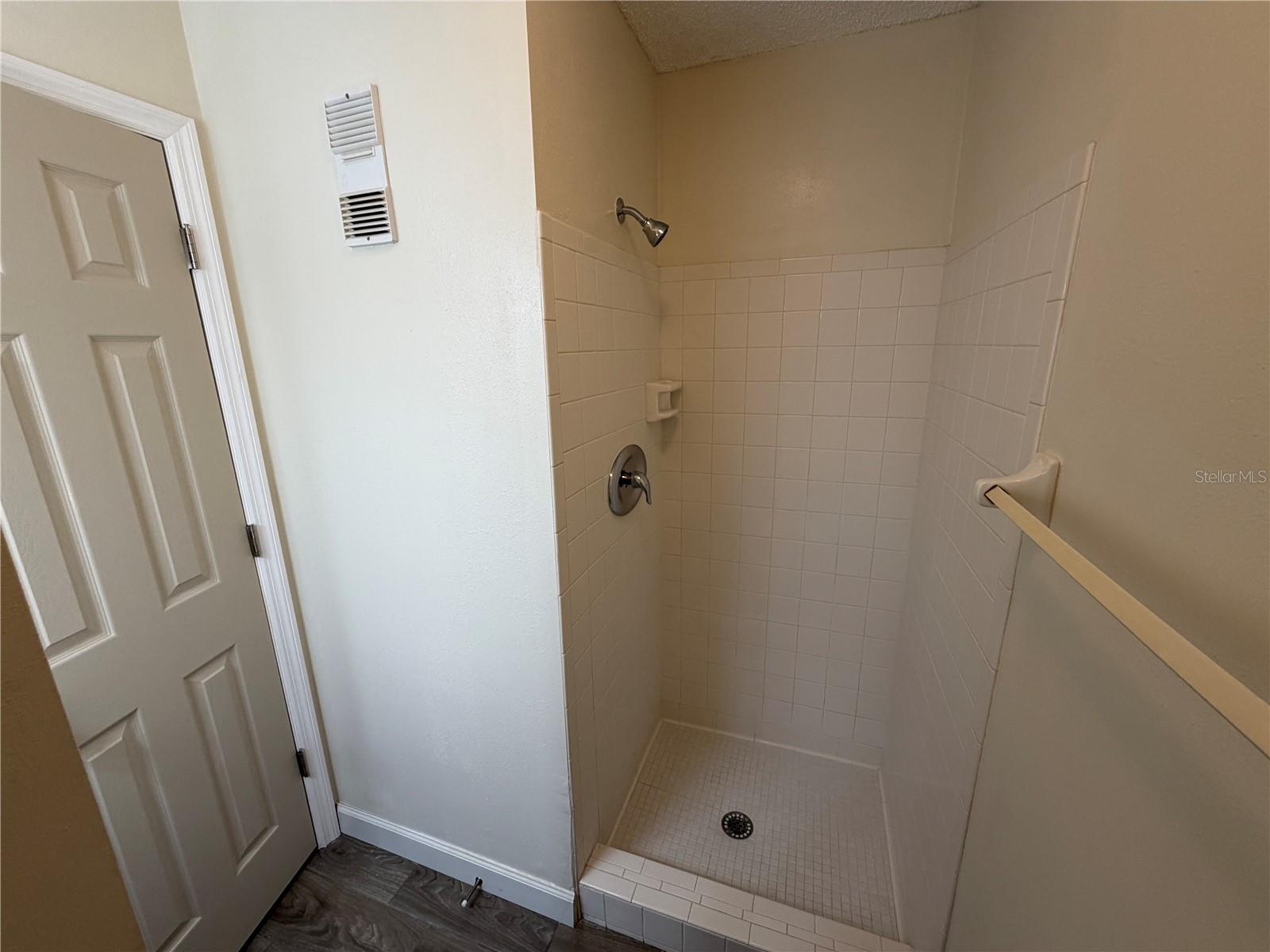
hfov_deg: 102.1
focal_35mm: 14
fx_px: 514
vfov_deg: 85.7
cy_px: 476
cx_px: 635
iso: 125
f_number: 2.2
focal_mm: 2.22
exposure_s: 1/120
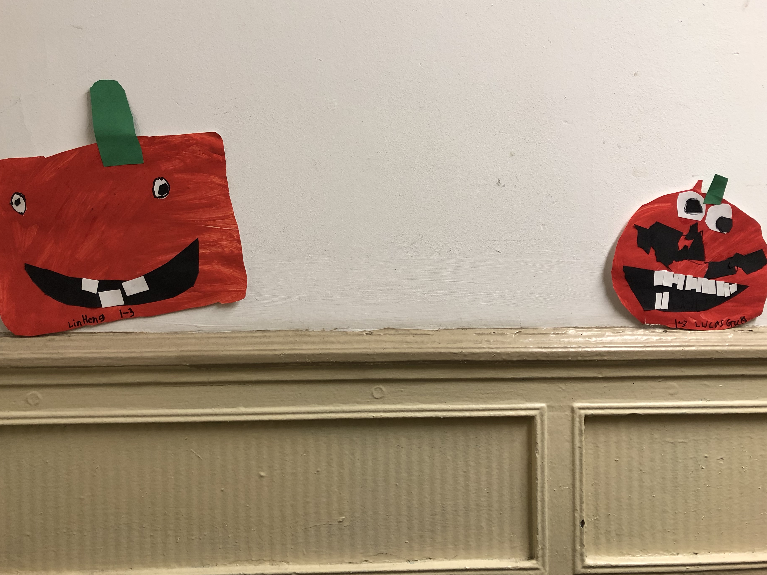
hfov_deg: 56.8
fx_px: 709
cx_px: 366
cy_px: 262
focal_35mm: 32
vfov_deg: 44.1
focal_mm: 3.99
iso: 100
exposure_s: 1/60
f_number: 1.8
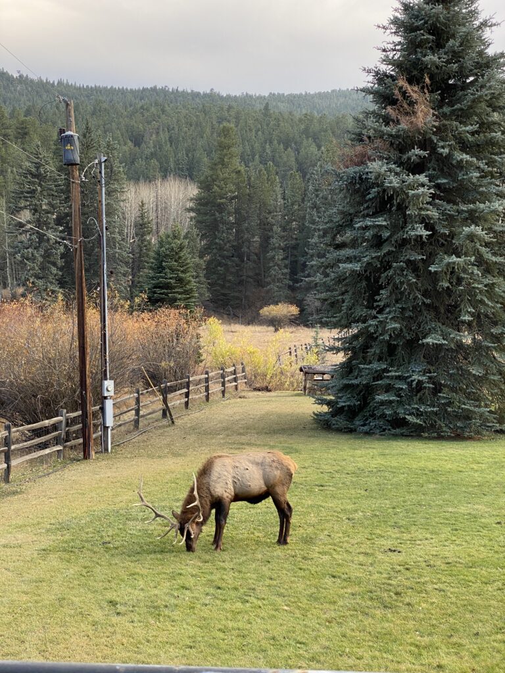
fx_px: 1011
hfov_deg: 28.0
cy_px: 336
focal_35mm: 52
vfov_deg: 36.8
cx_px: 252
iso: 25
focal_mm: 6
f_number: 2
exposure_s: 1/122
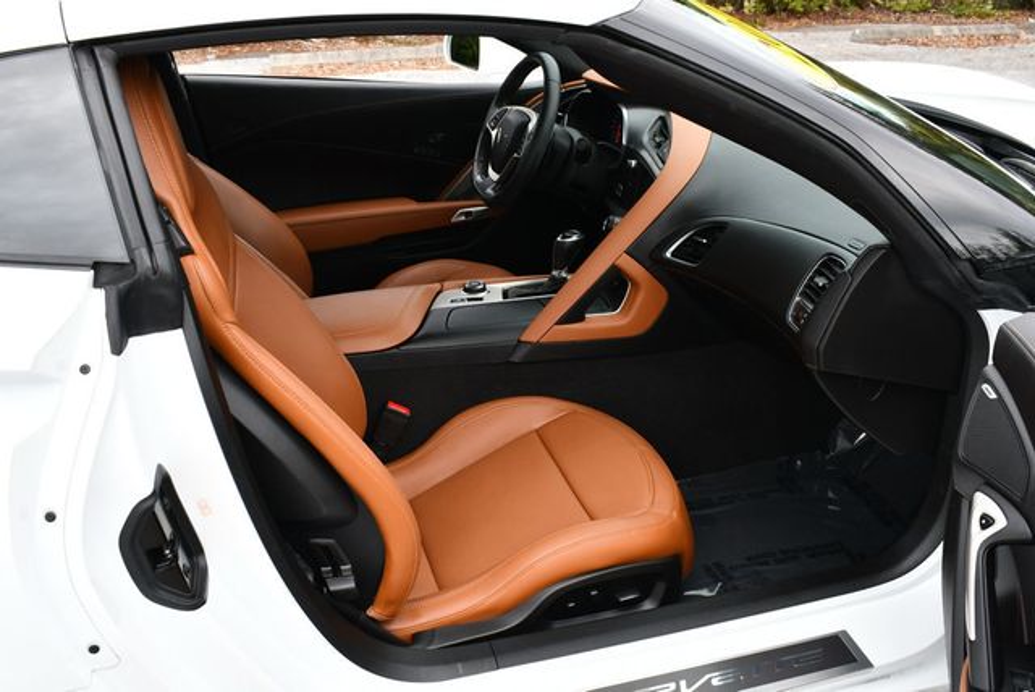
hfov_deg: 53.1
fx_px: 1036
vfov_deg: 36.9
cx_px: 518
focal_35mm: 36
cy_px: 346
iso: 280
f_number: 5.6
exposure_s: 1/250
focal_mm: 18
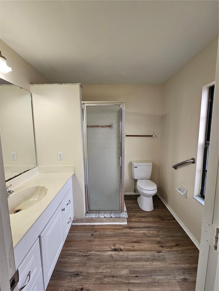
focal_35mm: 13
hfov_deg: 89.9
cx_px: 110
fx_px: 110
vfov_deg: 106.2
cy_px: 146
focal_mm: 2.2
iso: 100
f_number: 2.2
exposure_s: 1/77
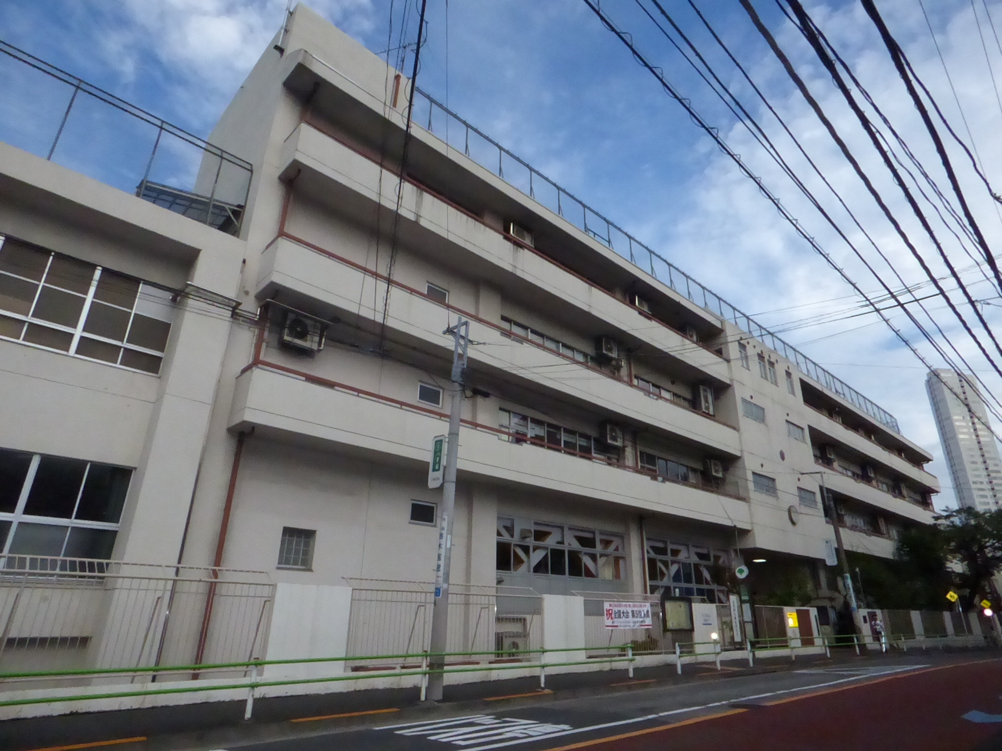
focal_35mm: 20
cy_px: 376
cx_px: 501
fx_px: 579
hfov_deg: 81.7
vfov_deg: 66.0
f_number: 7.1
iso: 1600
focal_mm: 3.58
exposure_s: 1/2000
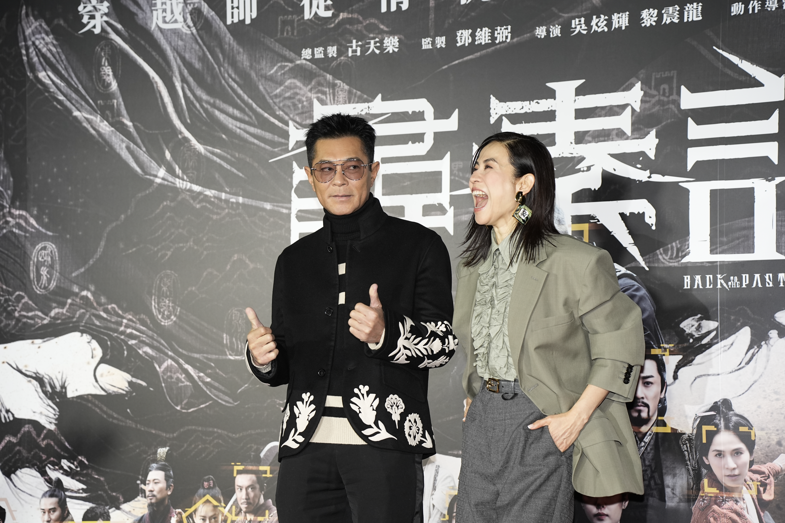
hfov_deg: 22.1
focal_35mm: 92
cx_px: 392
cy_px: 262
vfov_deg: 14.9
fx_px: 2006
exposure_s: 1/200
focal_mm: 92
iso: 1000
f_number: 4
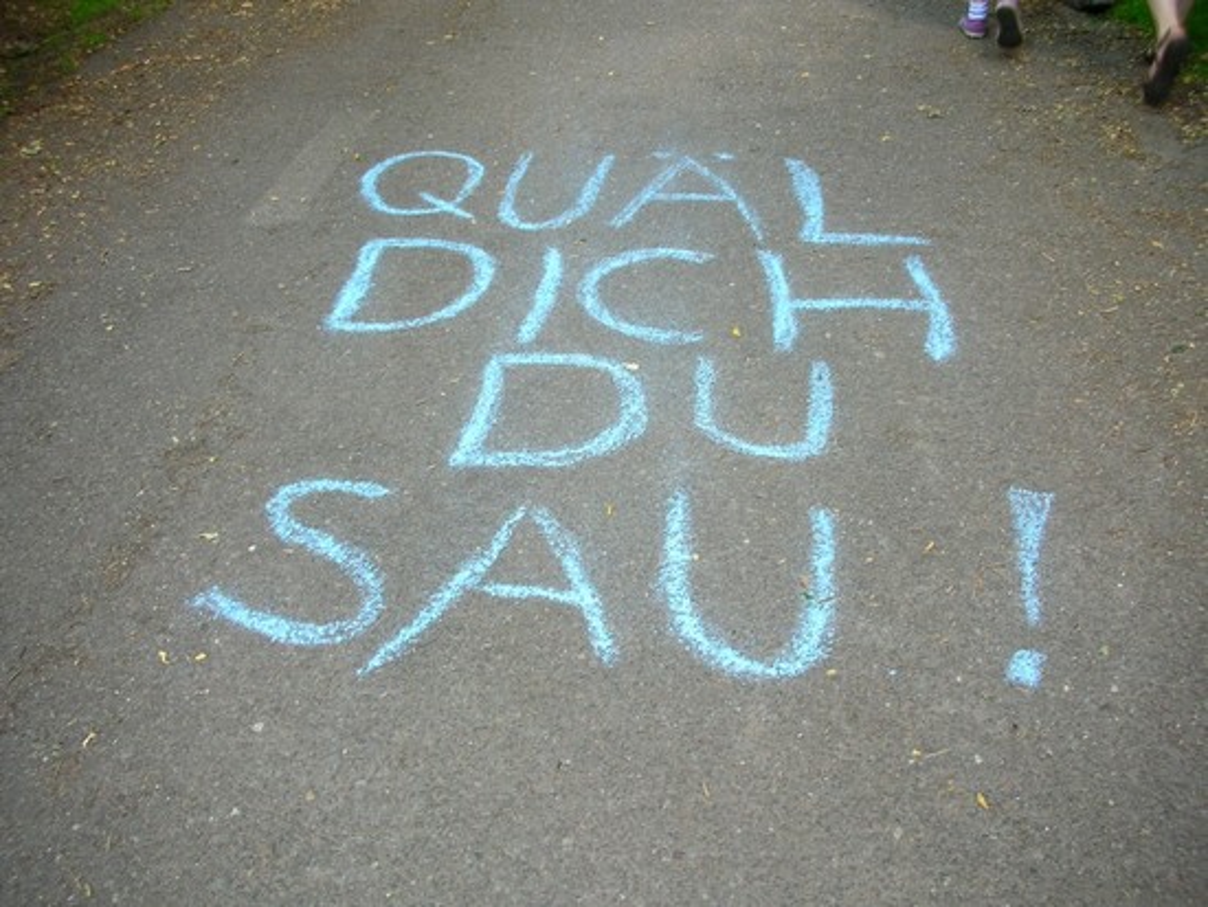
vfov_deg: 40.7
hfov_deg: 52.6
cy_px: 454
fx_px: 1222
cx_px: 604
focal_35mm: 35
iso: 52
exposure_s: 1/33.1
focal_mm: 5.8
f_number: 3
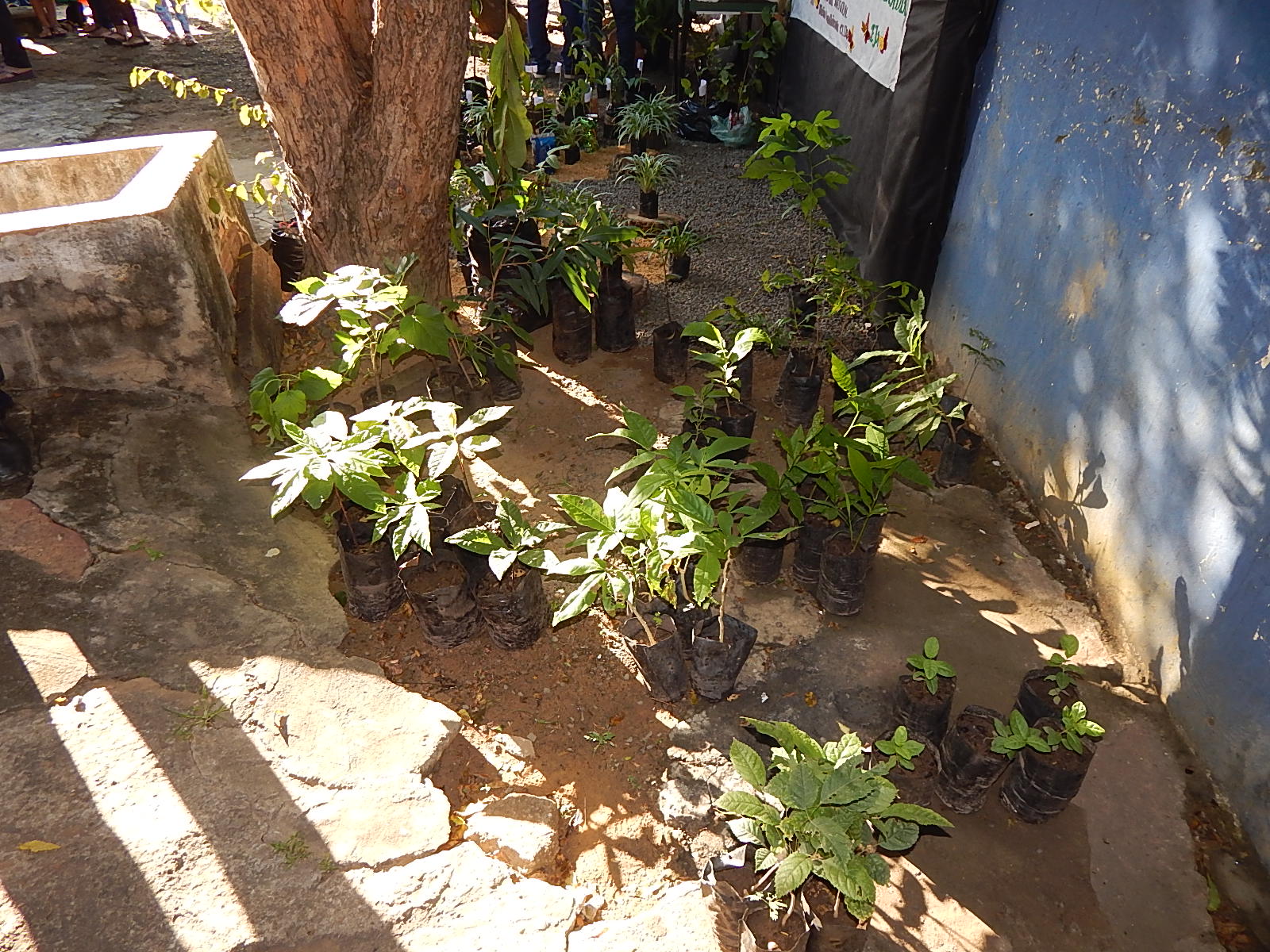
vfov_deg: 58.9
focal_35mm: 23
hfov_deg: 73.9
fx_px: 844
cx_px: 635
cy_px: 476
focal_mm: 4
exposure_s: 1/100
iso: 125
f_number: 3
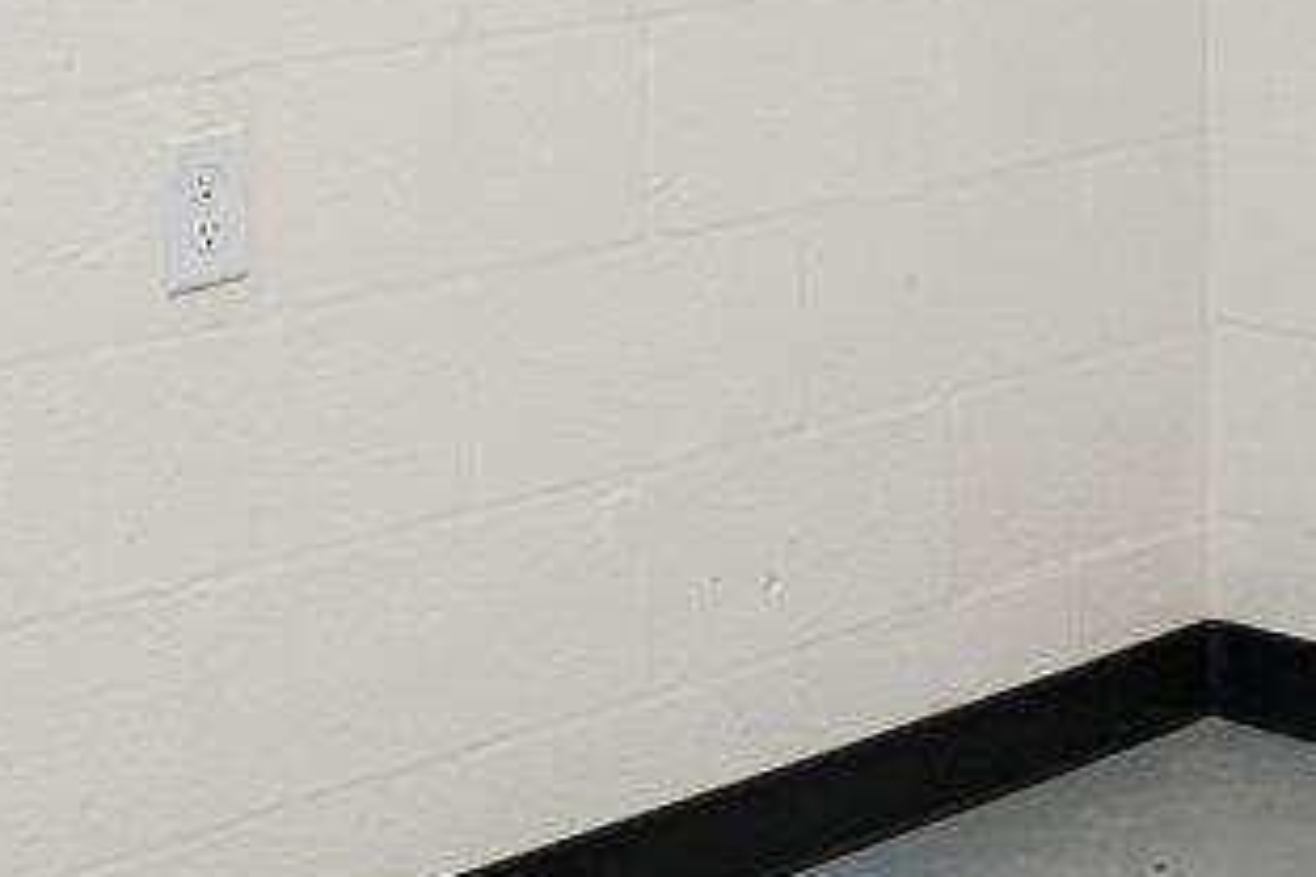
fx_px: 3958
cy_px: -525
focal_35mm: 108
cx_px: 1025
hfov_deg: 18.7
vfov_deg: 12.0
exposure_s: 1/6
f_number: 11
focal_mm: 16.5
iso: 400
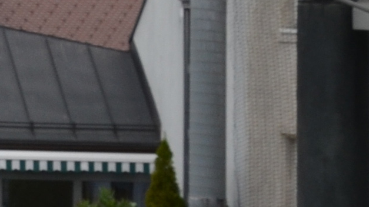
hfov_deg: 6.4
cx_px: -897
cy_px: -190
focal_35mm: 296
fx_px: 2895
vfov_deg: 4.1
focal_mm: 24
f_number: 7.1
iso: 200
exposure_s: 1/200
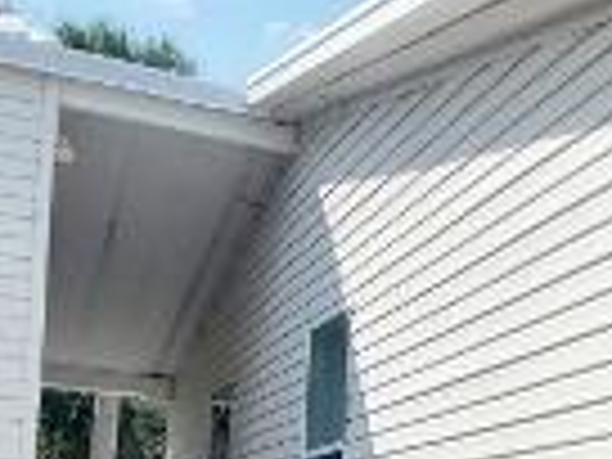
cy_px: 454
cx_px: 680
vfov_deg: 23.1
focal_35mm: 61
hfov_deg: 28.6
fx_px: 1078
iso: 50
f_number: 2.2
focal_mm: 1.8
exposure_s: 1/1252
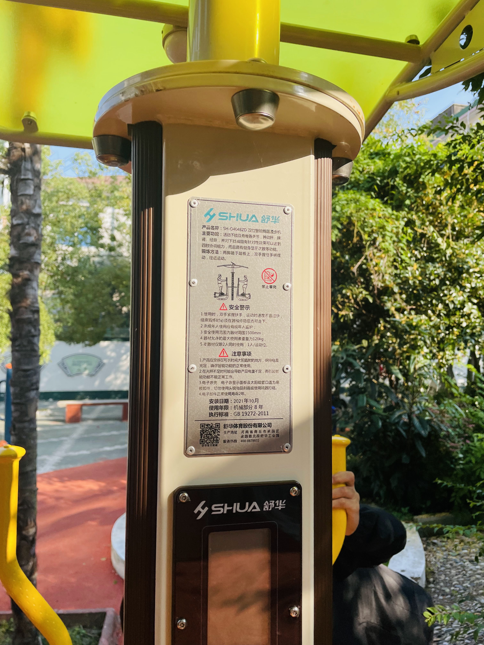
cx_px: 242
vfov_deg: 67.3
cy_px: 322
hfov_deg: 53.1
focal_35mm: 26
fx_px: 485
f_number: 1.6
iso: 32
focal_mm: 4.2
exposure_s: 1/1335
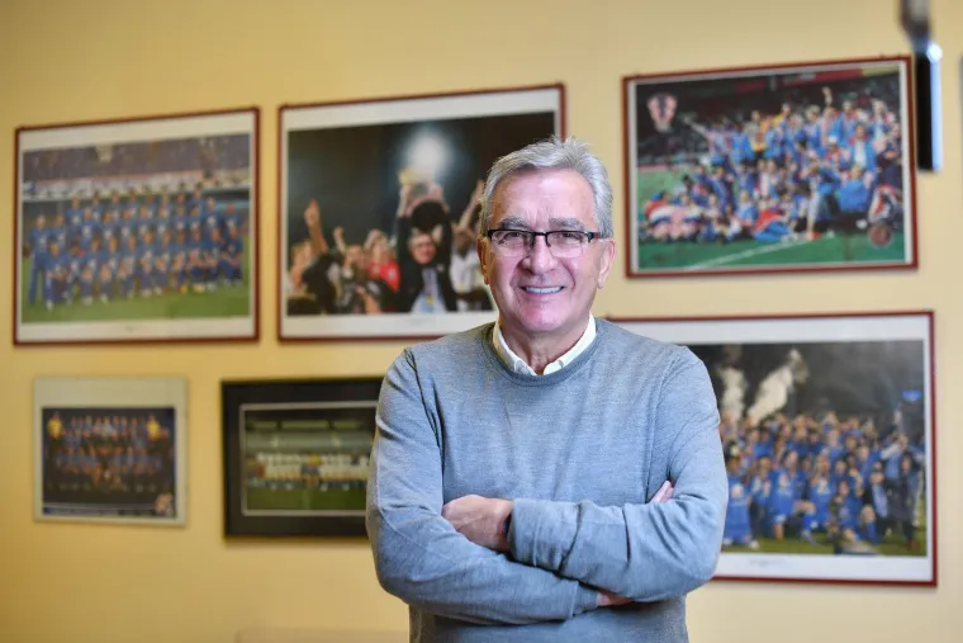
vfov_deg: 27.0
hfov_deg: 39.6
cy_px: 322
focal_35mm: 50
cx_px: 482
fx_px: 1338
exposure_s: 1/125
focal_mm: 50
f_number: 2.5
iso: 500
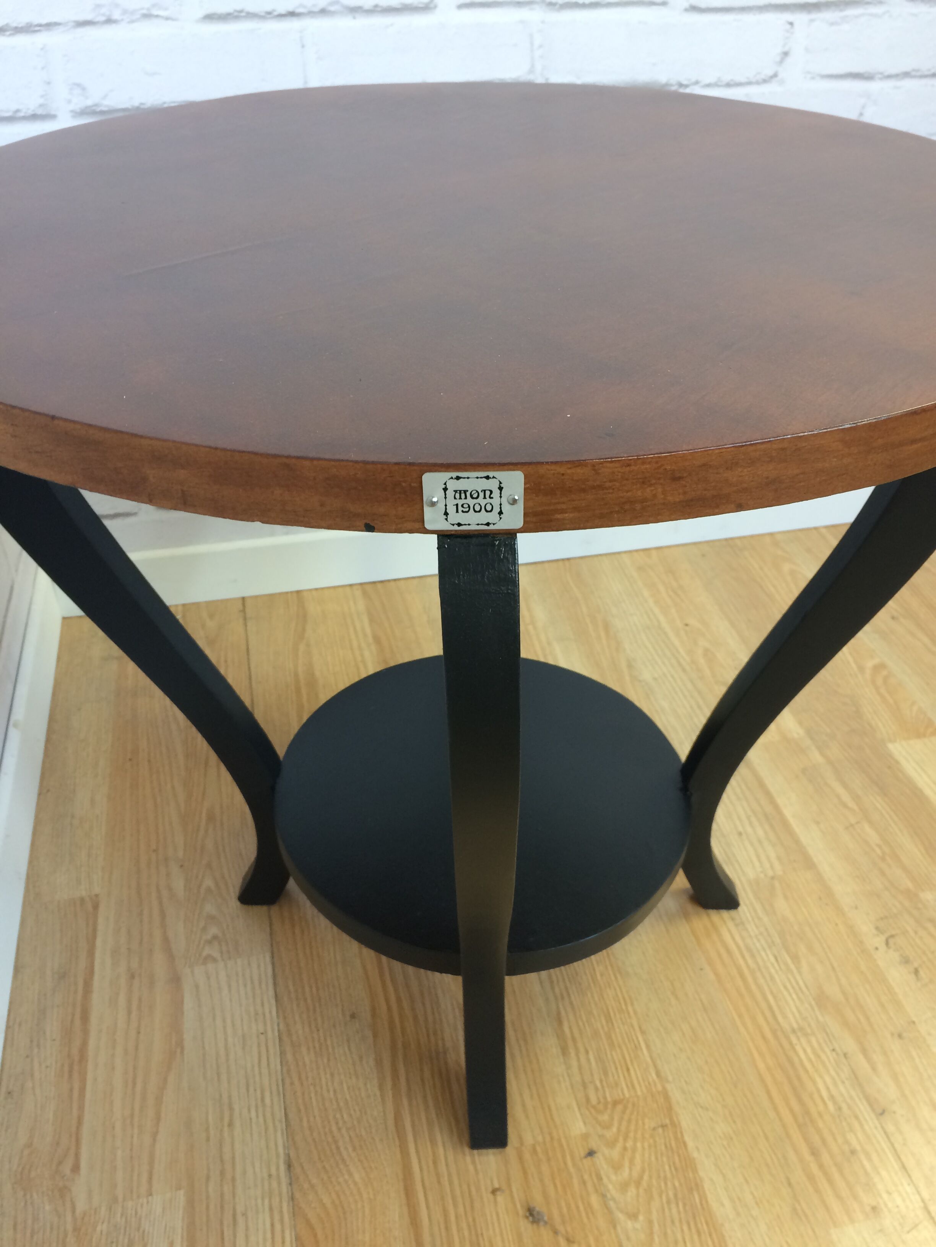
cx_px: 468
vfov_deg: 61.7
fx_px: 1046
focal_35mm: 29
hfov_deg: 48.2
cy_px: 624
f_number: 2.2
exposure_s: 1/33
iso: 100
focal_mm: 4.15
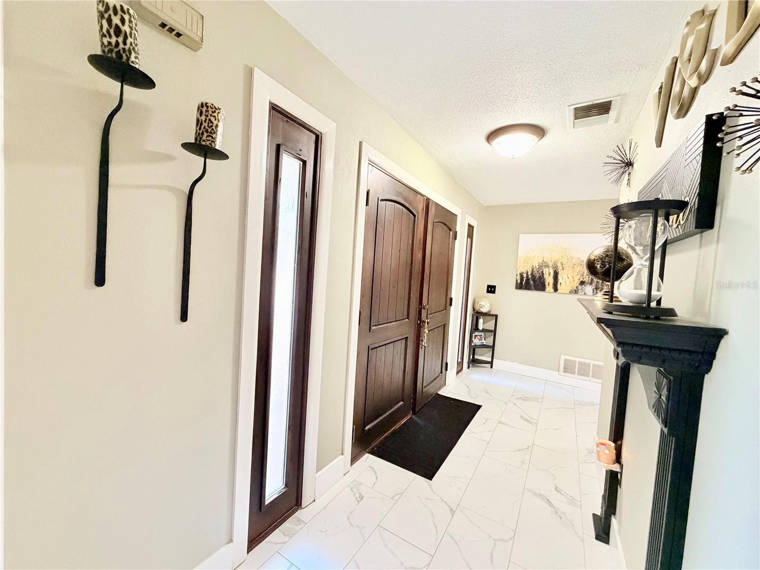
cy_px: 285
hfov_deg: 102.1
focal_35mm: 14
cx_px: 380
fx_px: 307
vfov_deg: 85.7
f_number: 2.2
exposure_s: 1/60
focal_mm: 2.22
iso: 500
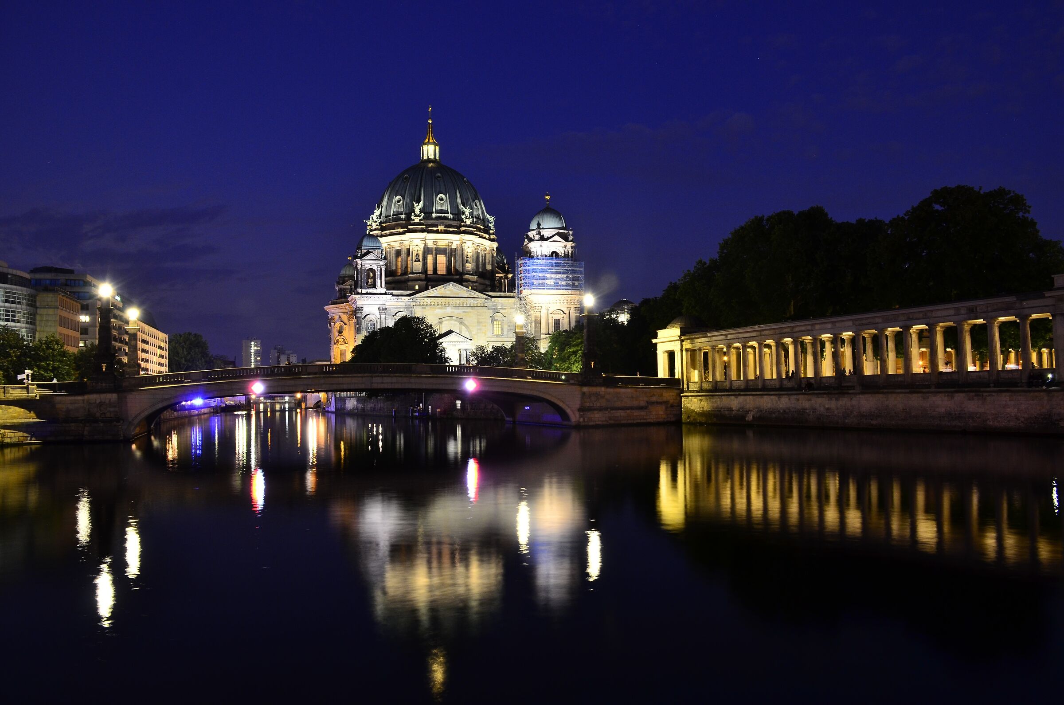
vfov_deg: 47.7
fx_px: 796
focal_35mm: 27
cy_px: 352
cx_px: 532
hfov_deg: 67.5
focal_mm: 18
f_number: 7.1
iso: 450
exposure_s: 8
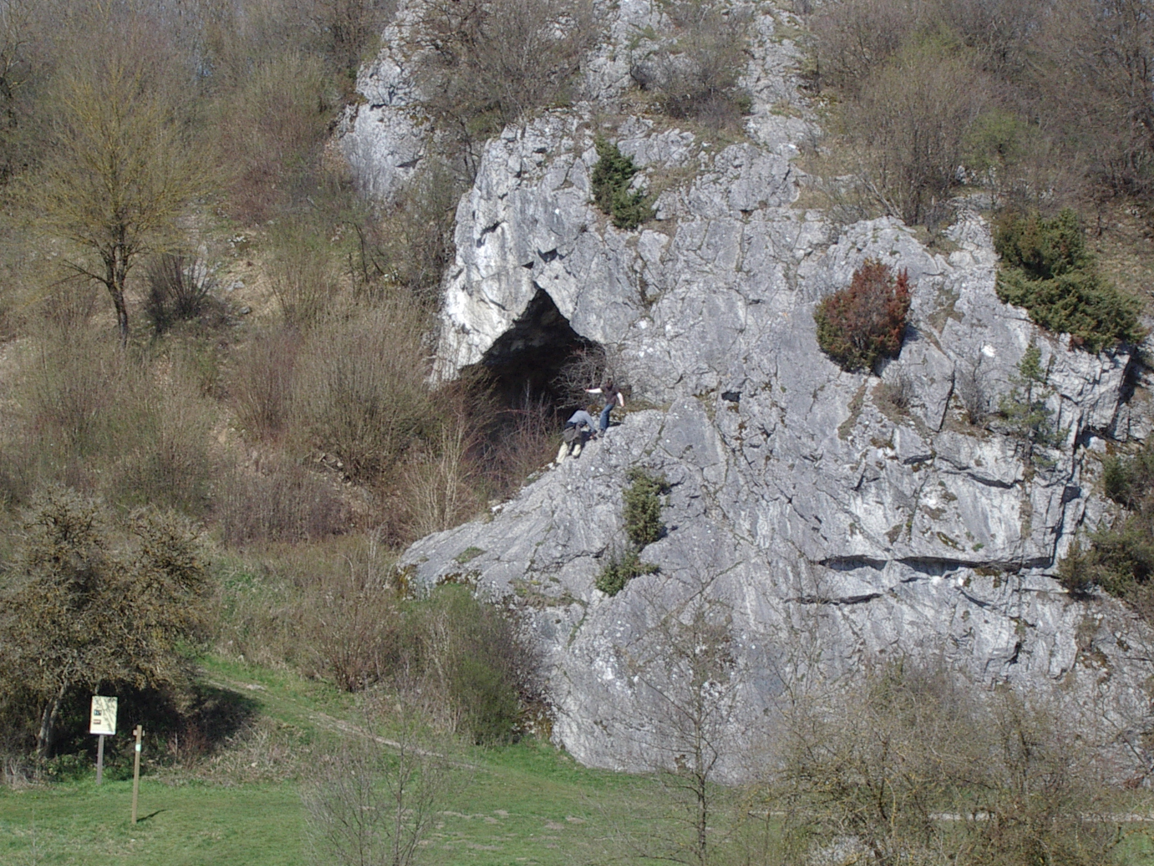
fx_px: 4201
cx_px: 577
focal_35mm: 126
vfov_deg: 11.8
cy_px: 453
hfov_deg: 15.6
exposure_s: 1/125
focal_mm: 17.4
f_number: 9
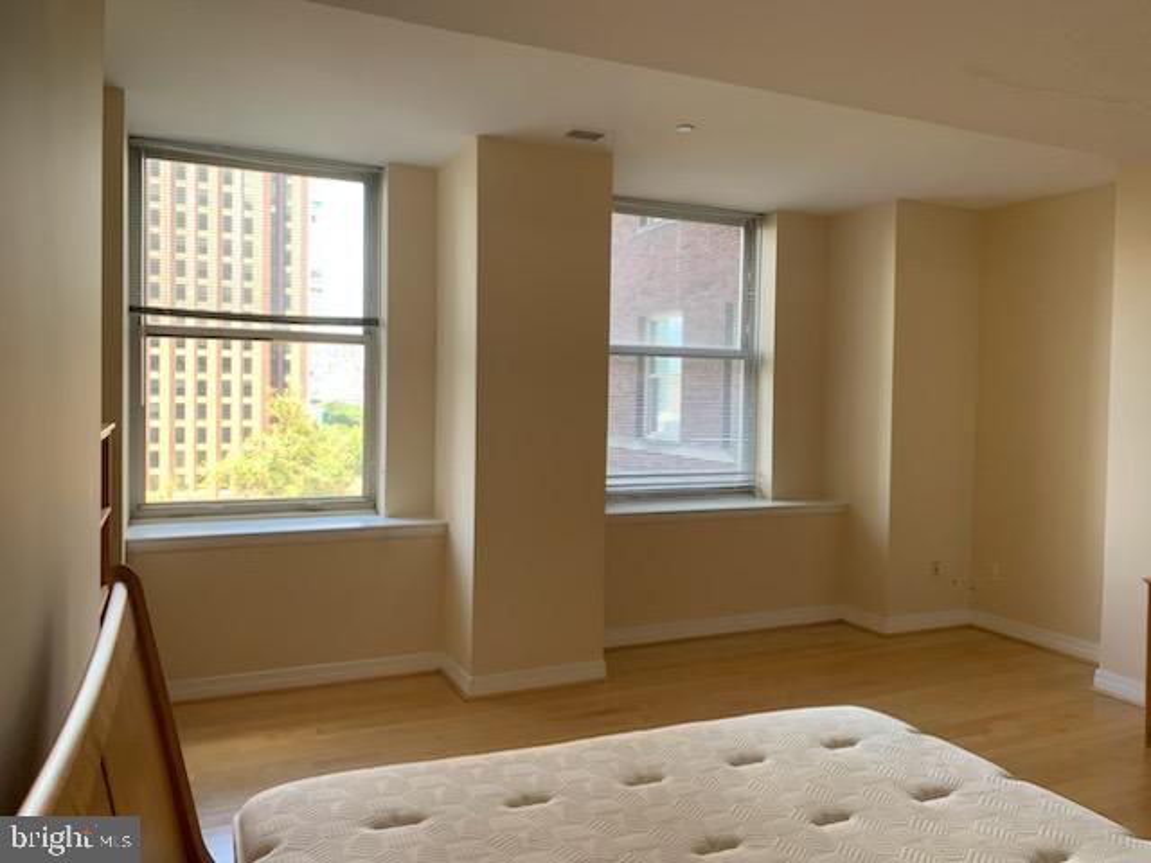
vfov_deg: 53.1
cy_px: 432
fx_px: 865
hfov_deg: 67.3
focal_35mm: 26
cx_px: 576
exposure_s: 1/121
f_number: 1.8
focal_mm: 4.25
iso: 80
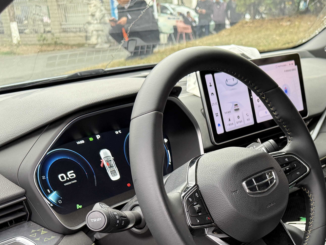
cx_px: 264
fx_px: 490
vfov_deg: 26.8
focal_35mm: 52
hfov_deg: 35.5
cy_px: 233
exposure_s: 1/88
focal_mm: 6.76
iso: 200
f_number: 1.78
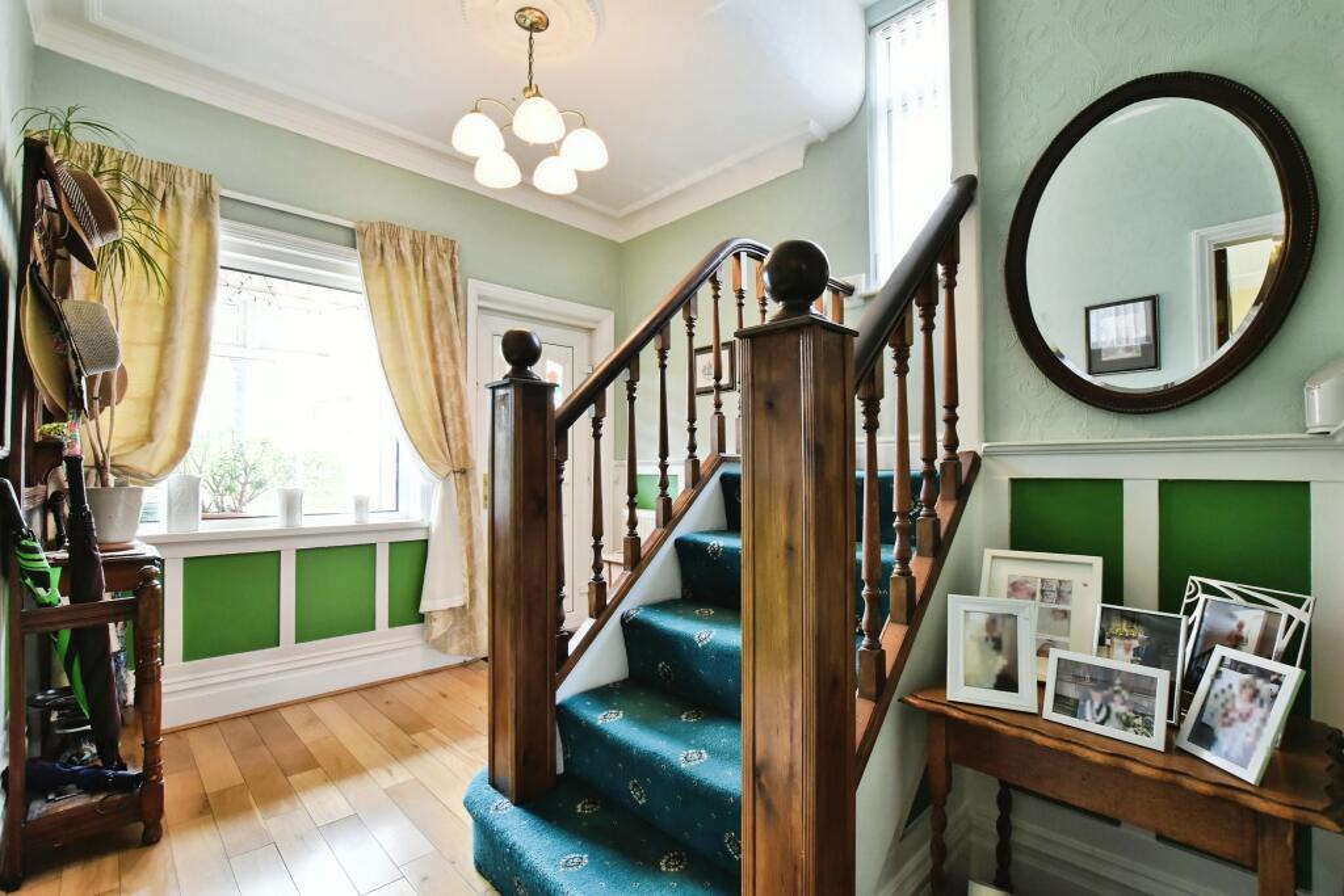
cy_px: 448
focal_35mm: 15
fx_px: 560
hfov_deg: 100.4
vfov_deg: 77.3
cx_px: 672
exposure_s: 1/20
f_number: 8
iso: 1600
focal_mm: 10
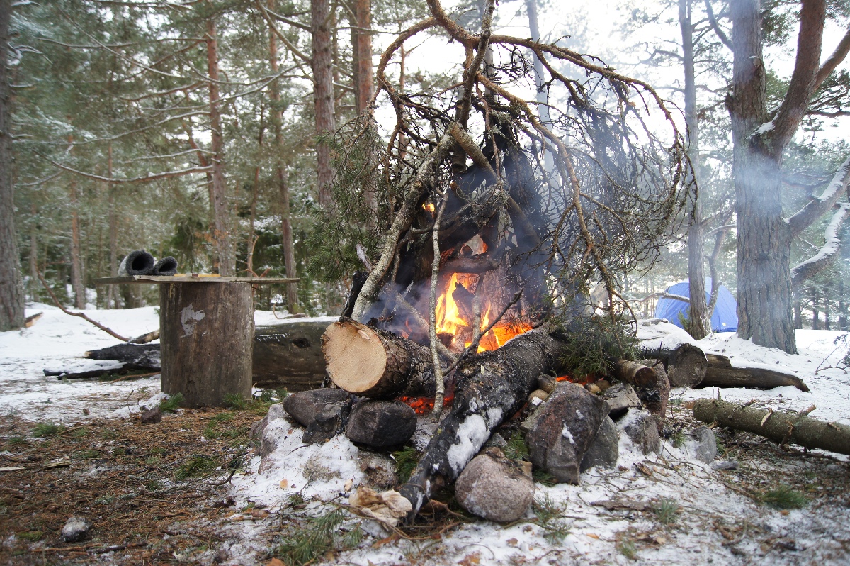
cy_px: 283
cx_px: 425
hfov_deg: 67.4
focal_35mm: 27
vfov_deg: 47.9
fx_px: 637
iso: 100
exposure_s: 1/30
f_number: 3.5
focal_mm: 18
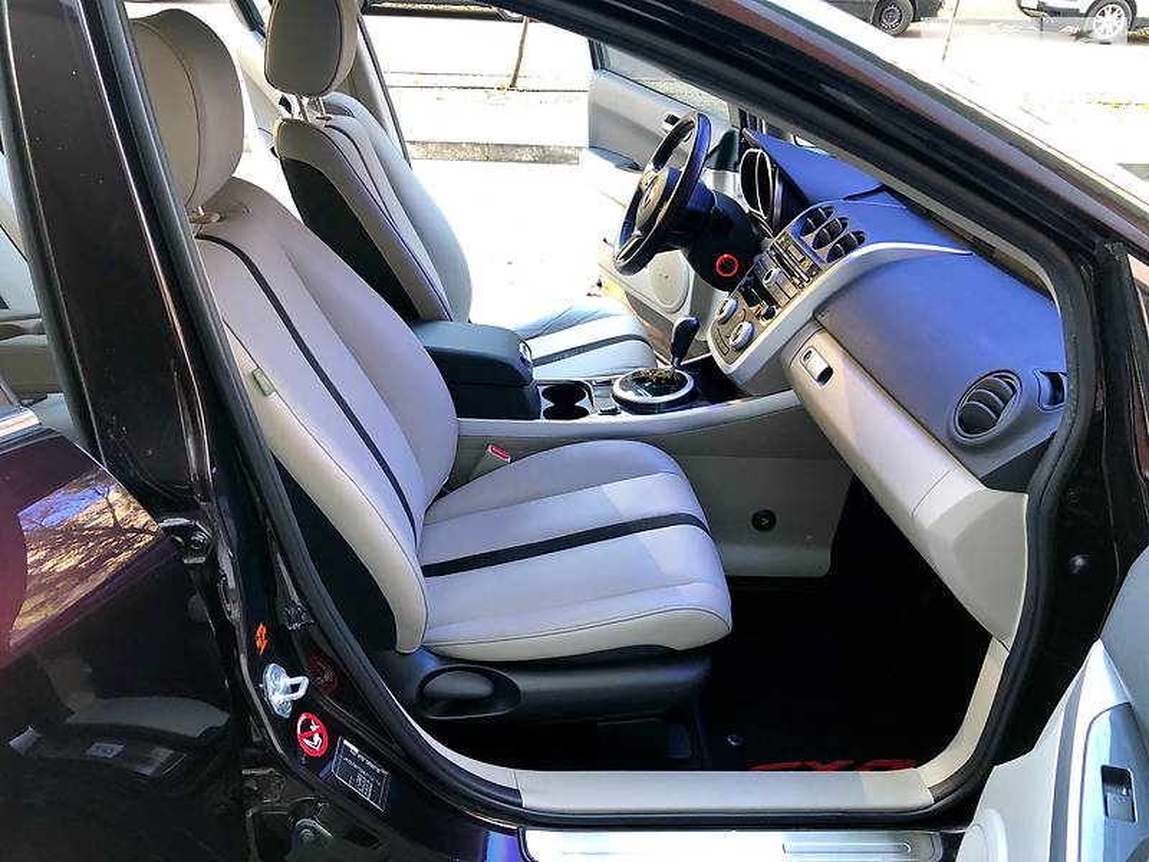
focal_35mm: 28
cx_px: 574
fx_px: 929
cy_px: 431
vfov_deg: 49.7
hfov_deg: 63.4
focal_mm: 4
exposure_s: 1/17
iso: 40
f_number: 1.8
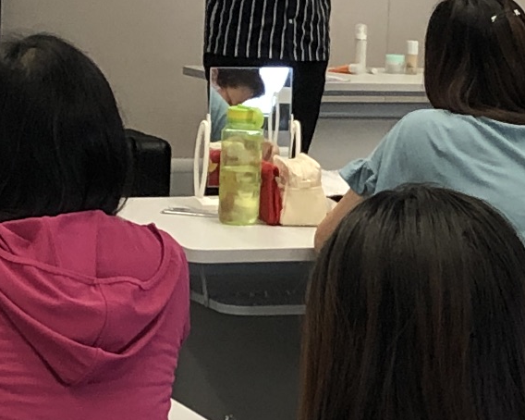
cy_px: 209
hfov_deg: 9.9
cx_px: 470
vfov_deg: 8.0
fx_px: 3013
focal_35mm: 194
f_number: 1.8
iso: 40
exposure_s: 1/25
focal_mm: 4
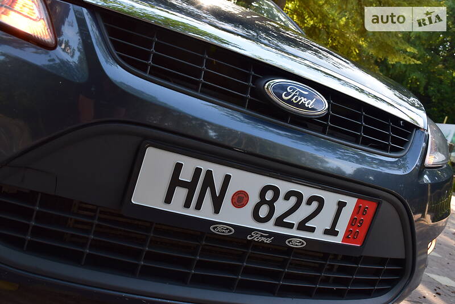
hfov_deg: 55.1
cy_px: 152
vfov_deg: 38.4
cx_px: 228
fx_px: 436
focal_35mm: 34
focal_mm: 23
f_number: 9
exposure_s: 1/100
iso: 400
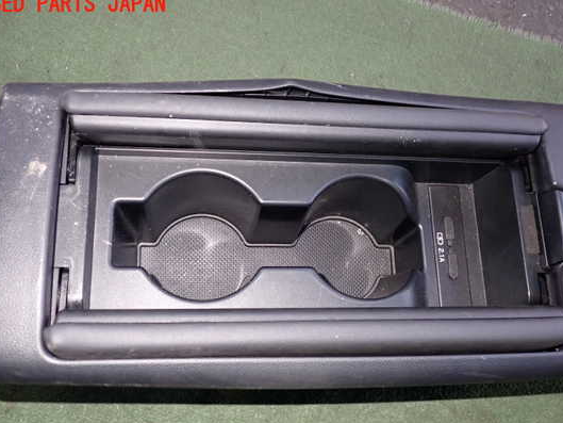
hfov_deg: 53.9
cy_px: 231
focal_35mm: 34
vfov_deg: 41.8
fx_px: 553
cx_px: 292
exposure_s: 1/30
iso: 250
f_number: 6.3
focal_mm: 5.4
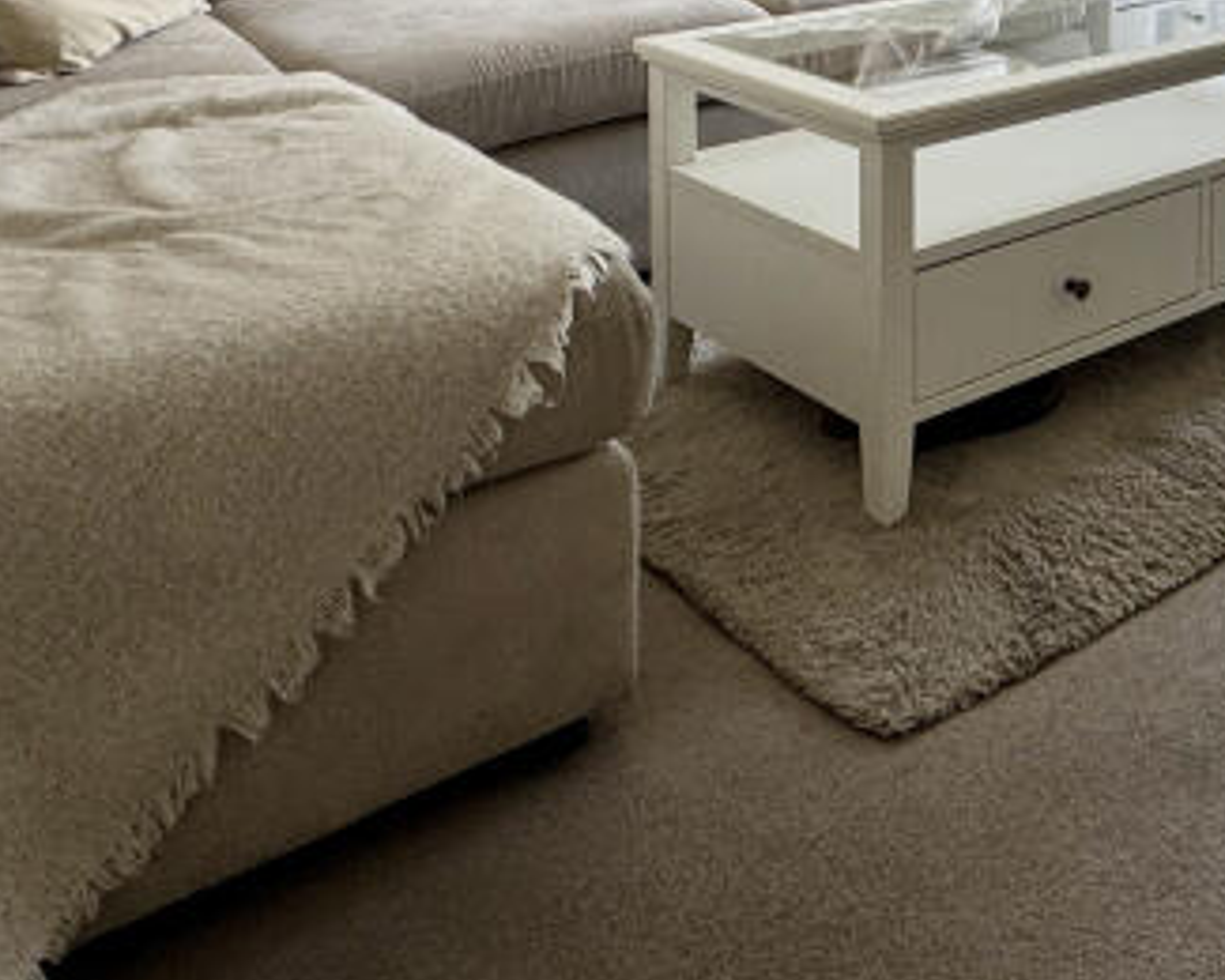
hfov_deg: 39.0
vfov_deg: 29.9
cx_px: 1161
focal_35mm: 43
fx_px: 1559
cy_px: -196
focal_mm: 2.22
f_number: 2.2
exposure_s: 1/99
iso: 80
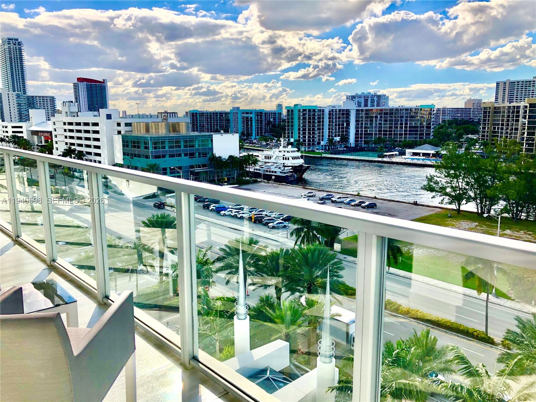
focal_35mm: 28
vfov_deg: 49.7
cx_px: 268
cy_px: 201
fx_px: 434
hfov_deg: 63.4
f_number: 1.8
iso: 20
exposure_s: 1/2315
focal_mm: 4
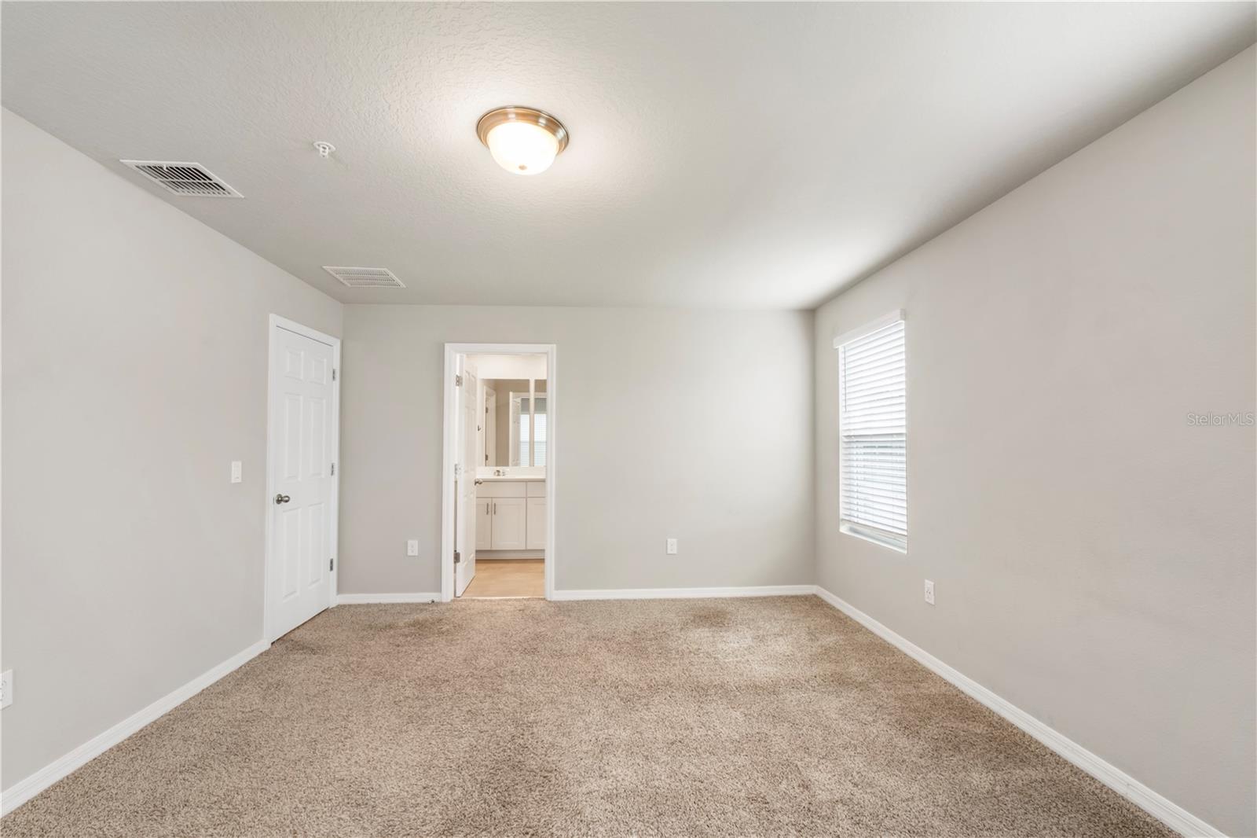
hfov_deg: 100.4
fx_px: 524
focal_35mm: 15
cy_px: 419
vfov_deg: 77.3
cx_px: 628
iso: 320
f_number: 10
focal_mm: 10
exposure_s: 1/10
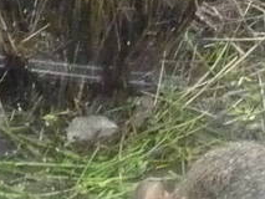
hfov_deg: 8.2
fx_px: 1838
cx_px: 286
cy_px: -238
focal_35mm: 240
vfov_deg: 6.0
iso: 800
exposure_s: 1/15
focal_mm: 5.3
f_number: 3.5
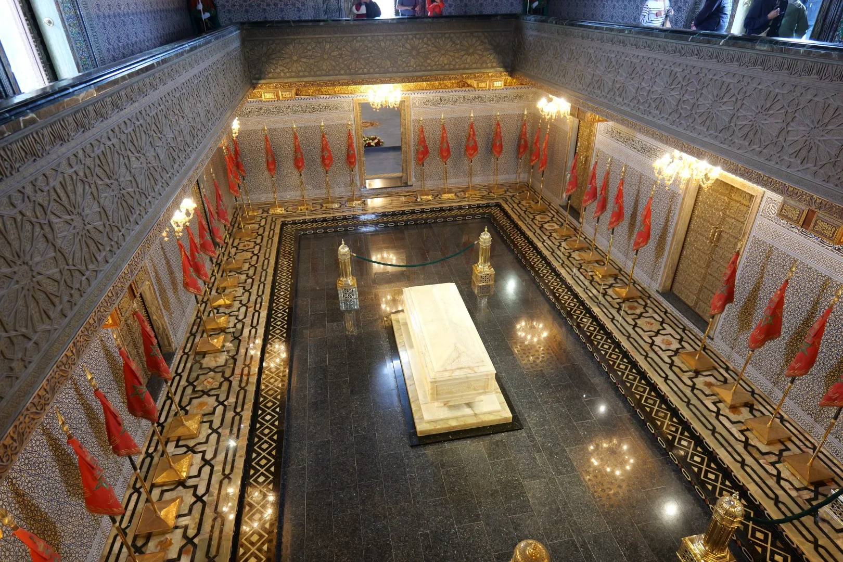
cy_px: 281
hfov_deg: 84.0
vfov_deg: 61.9
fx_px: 468
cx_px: 422
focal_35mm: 20
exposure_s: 1/60
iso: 3200
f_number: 3.5
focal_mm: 20
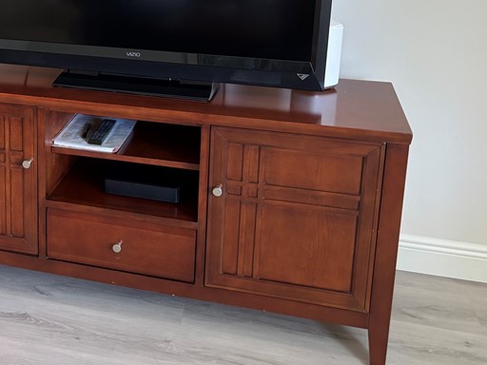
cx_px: 46
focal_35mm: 52
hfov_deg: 34.7
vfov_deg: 27.2
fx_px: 732
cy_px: 45
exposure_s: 1/60
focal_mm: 5.96
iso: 200
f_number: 1.6
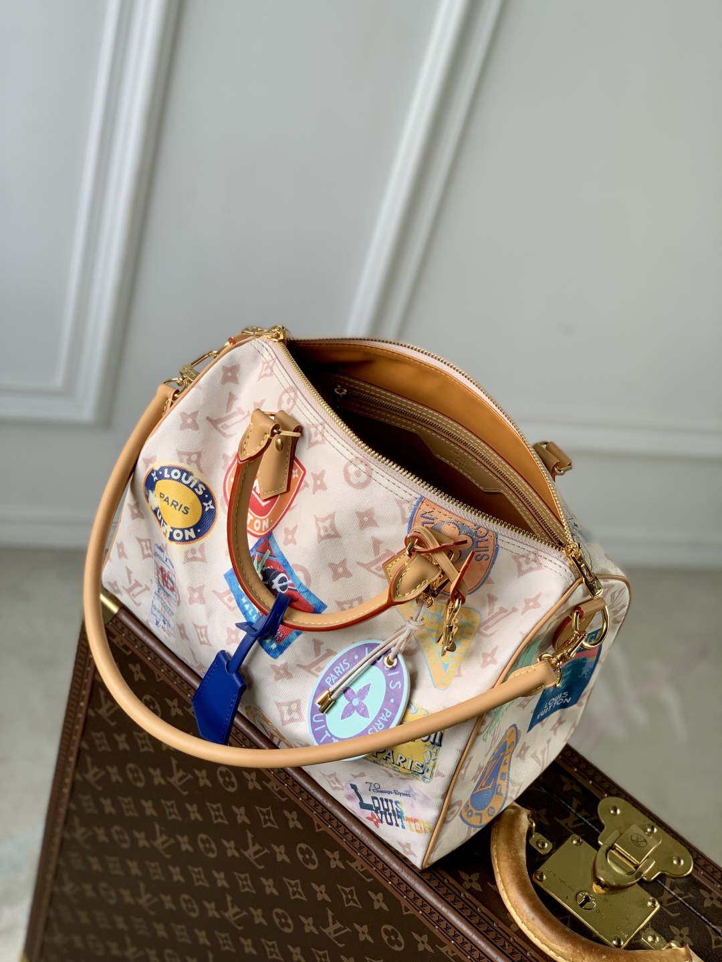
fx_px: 1446
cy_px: 481
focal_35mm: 52
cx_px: 361
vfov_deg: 36.8
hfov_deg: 28.0
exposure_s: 1/122
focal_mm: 6
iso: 32
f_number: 2.4
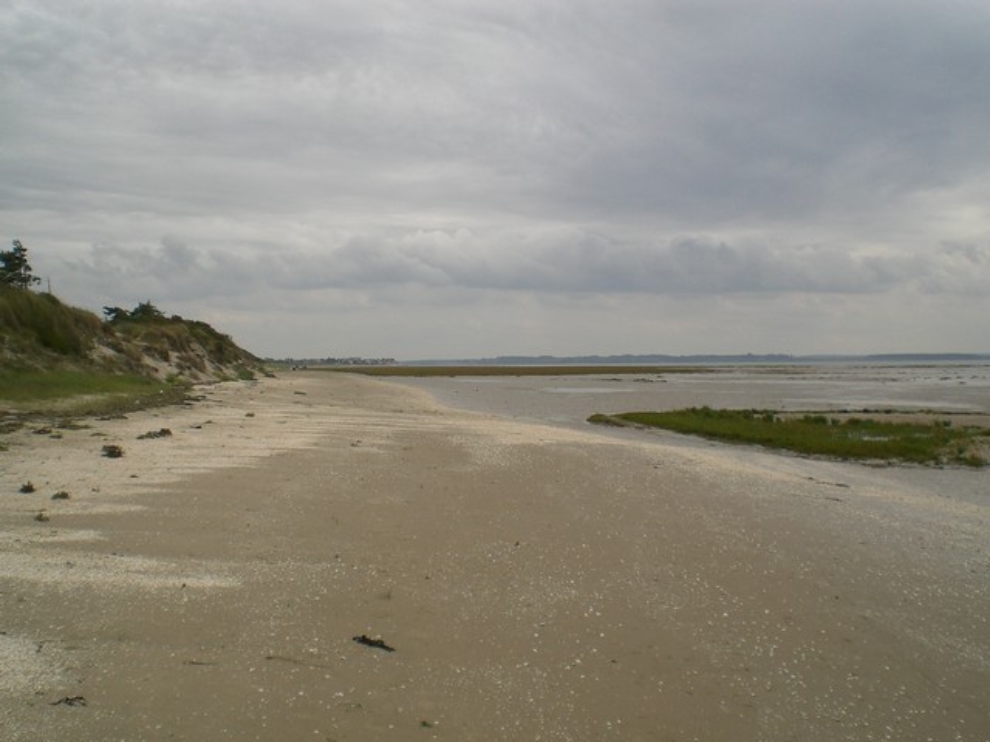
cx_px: 495
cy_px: 371
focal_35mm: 38
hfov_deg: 49.0
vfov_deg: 37.7
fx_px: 1087
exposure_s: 1/500
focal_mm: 6.3
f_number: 4.4
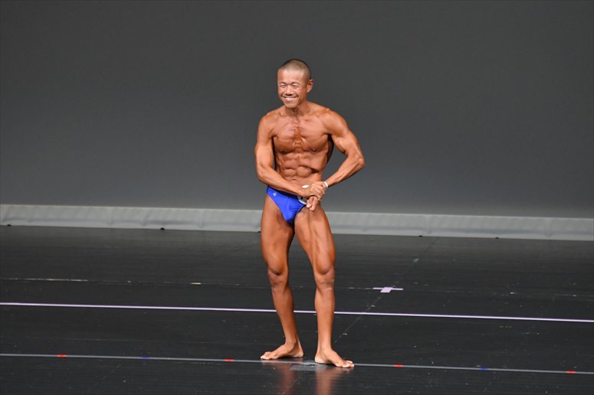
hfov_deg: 6.0
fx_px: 5690
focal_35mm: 345
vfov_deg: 4.0
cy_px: 198
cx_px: 297
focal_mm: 230
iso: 4000
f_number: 5.6
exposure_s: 1/400
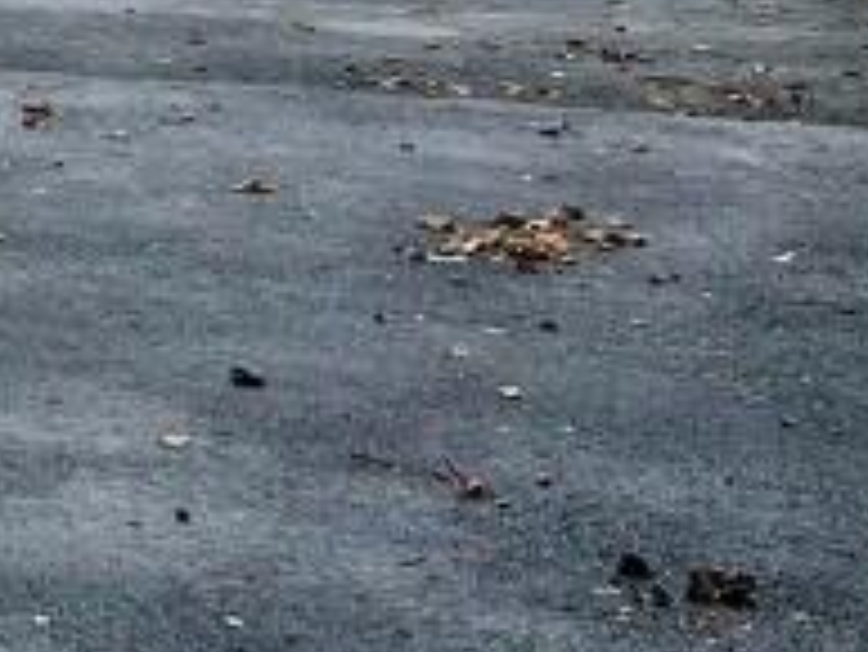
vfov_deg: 10.0
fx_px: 3463
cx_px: -1376
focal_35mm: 138
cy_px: -661
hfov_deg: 11.3
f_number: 1.5
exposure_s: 1/1048
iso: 50
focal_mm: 5.7
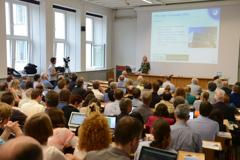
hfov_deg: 44.5
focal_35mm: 44
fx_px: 293
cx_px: 120
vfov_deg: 30.6
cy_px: 80
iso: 1000
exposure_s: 1/60
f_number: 4.5
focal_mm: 44
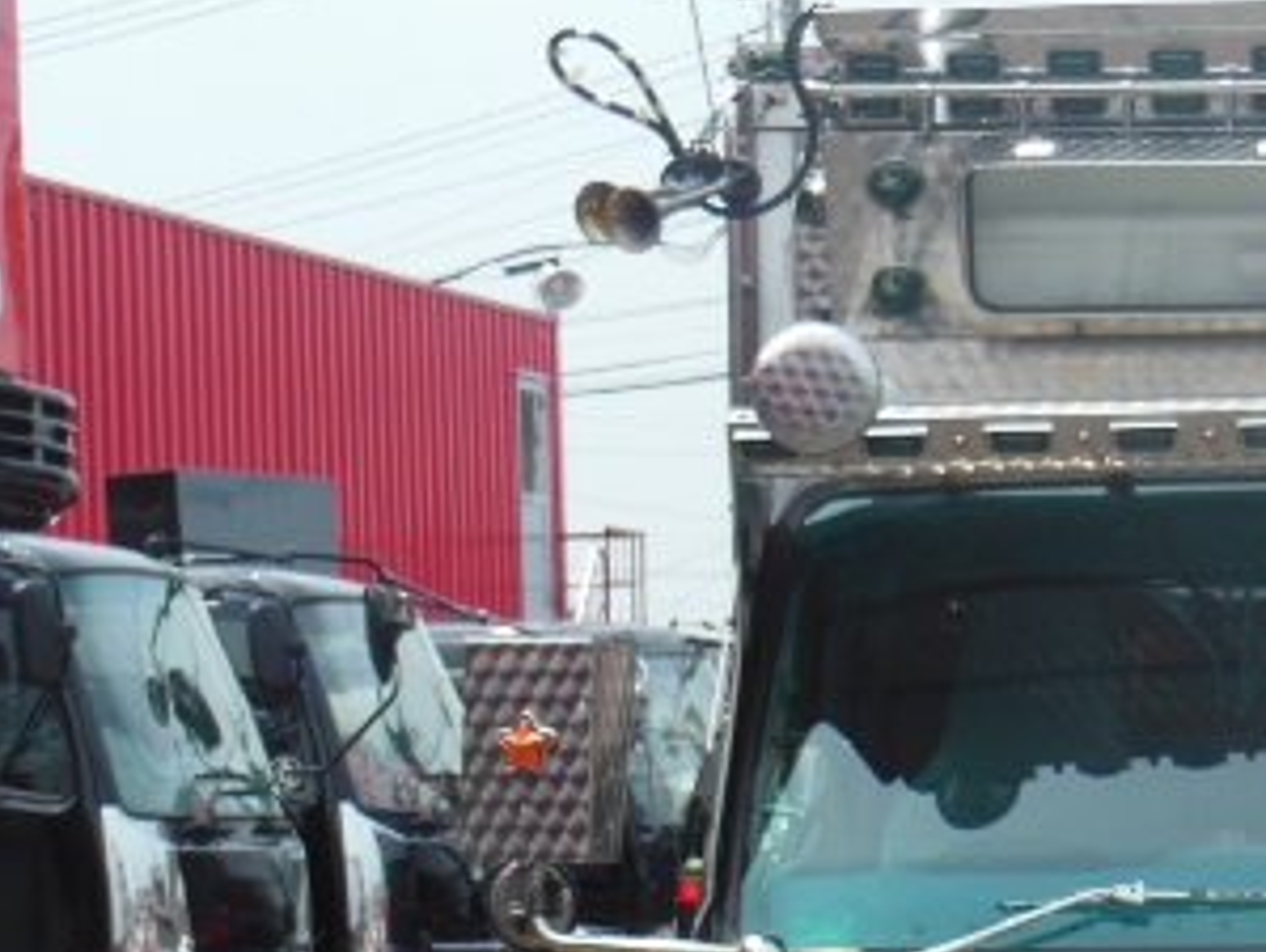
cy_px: 931
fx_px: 6261
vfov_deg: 8.7
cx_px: 1245
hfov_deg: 11.4
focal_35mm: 171
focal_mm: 14.3
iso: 125
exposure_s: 1/400
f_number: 5.4
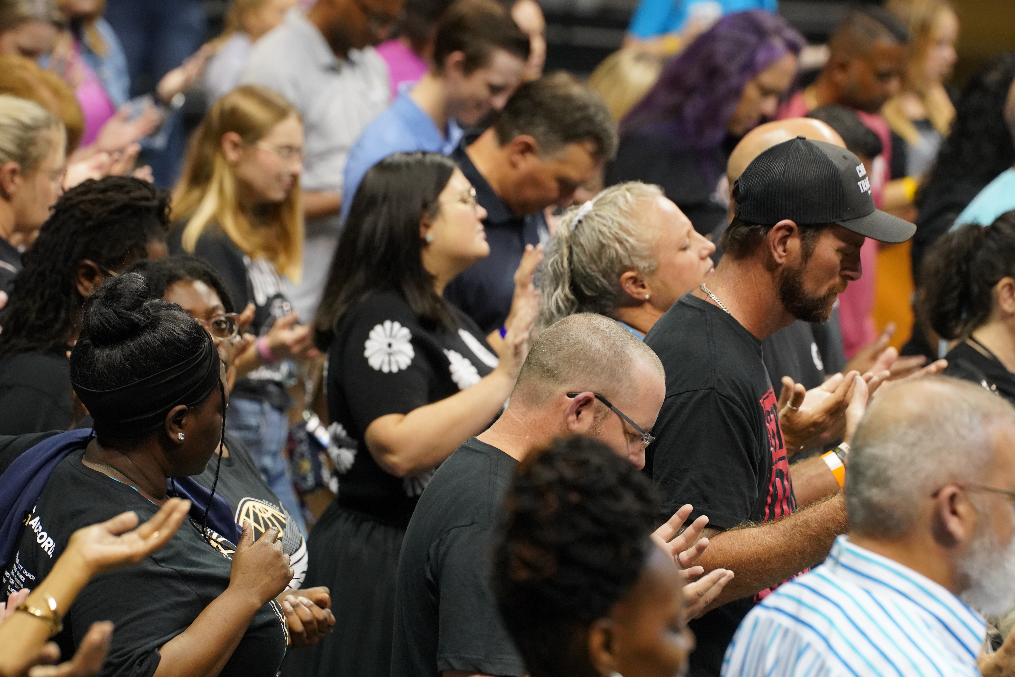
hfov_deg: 9.1
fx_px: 6372
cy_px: 408
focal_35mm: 226
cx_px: 496
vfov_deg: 6.1
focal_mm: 180
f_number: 4.5
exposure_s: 1/500
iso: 3200
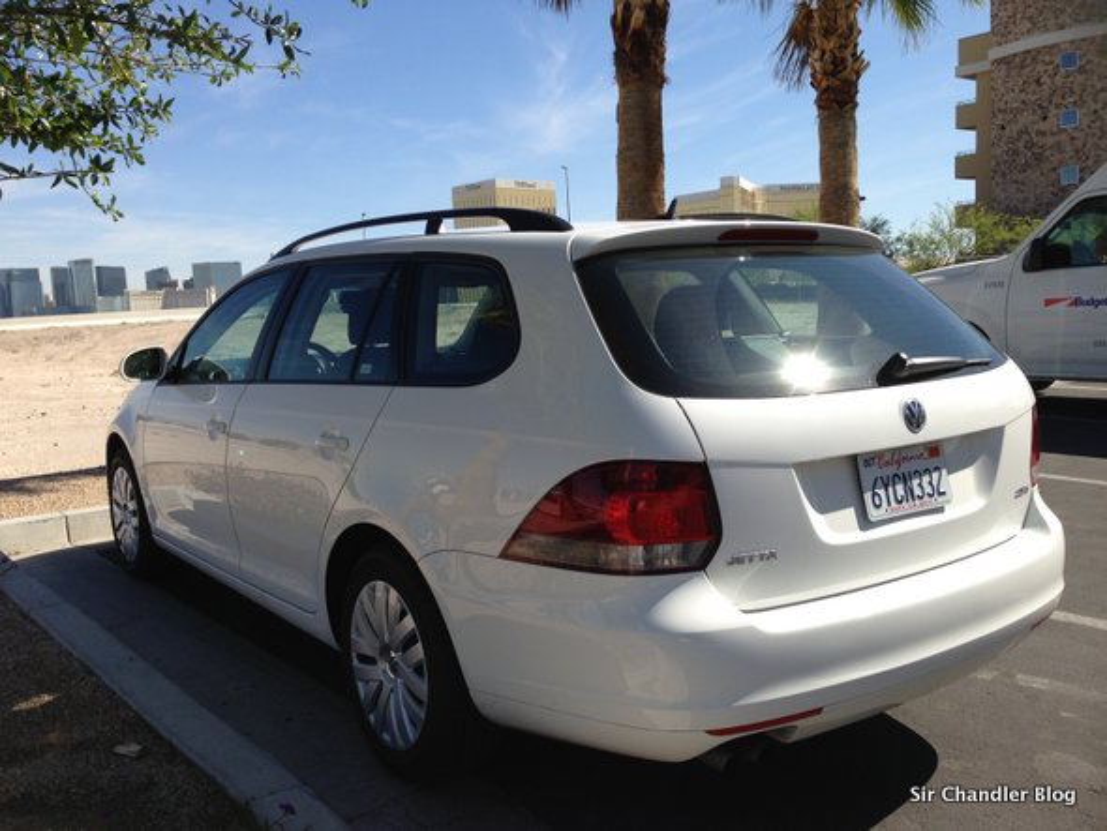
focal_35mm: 33
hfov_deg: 55.3
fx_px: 1056
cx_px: 554
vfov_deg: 43.0
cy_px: 416
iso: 50
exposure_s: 1/1290
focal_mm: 4.13
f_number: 2.4
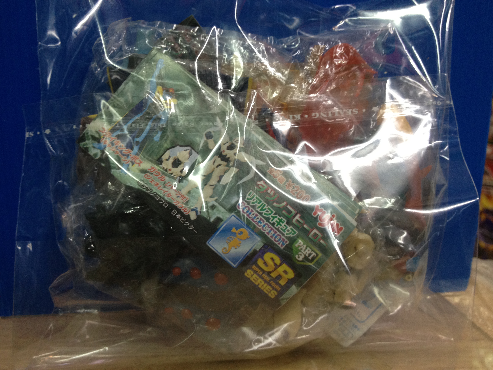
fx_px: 498
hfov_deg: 52.6
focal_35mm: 35
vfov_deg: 40.7
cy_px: 185
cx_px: 246
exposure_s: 1/20
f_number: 2.4
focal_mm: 4.28
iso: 125
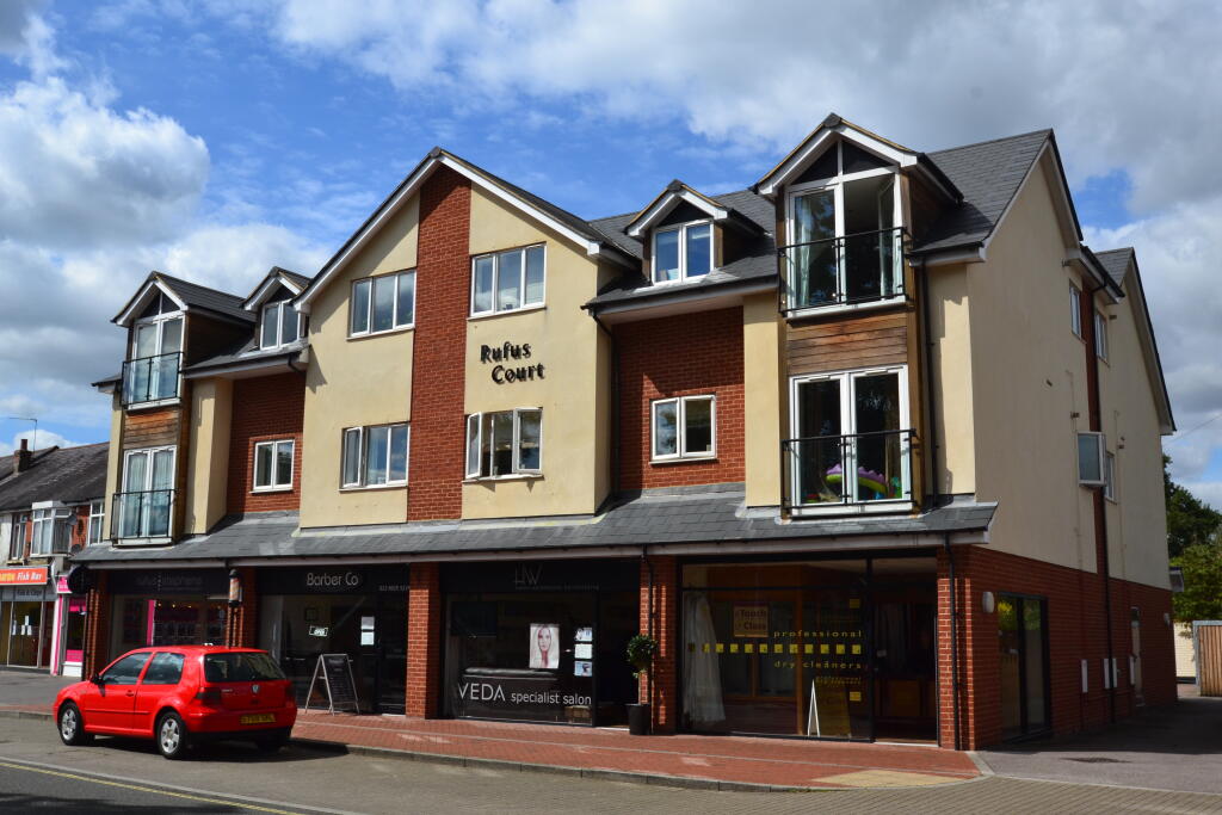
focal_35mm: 36
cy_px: 408
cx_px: 611
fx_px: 1222
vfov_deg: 36.9
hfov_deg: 53.1
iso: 360
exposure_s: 1/500
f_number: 11
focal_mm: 24
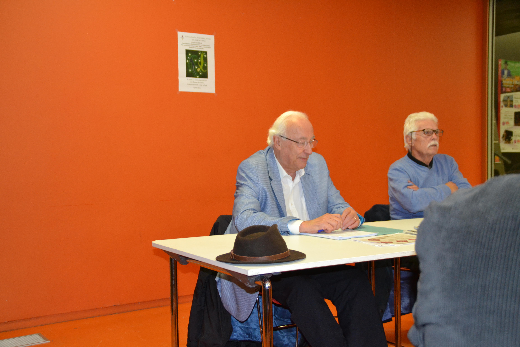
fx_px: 607
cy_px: 174
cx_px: 260
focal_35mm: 42
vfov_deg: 31.9
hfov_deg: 46.4
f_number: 4
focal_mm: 28
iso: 2000
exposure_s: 1/60
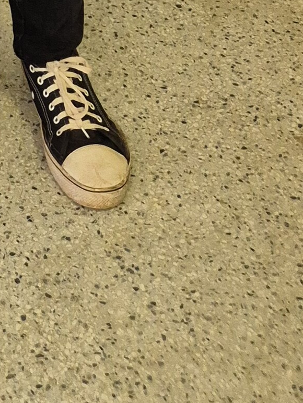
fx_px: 1388
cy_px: -630
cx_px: -292
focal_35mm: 119
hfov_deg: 11.3
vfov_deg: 12.3
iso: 640
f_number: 1.8
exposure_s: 1/120
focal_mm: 5.4
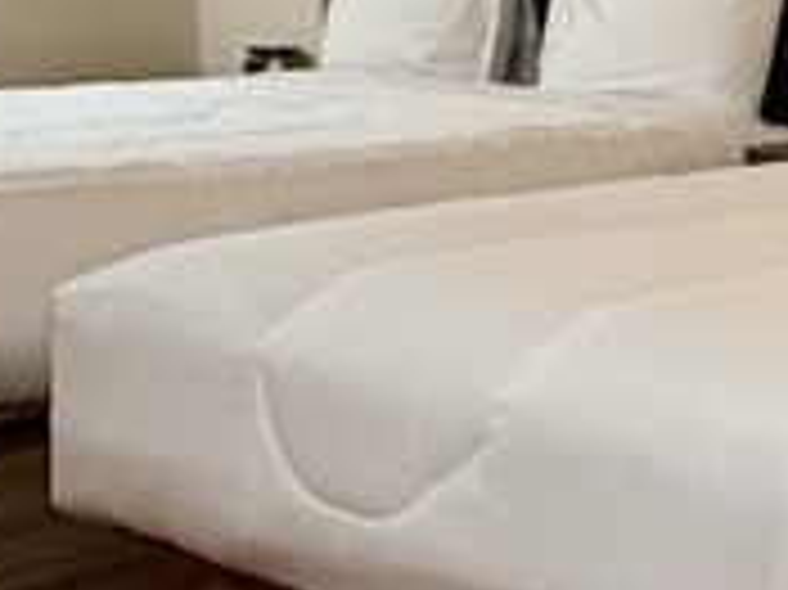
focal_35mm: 82
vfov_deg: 17.9
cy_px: 203
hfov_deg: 21.6
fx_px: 1865
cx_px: 1013
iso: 250
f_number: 2.2
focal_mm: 2.22
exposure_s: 1/50
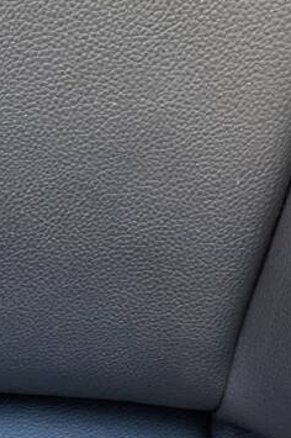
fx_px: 1482
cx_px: -110
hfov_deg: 10.9
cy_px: 860
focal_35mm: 122
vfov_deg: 14.2
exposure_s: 1/112
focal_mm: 5.1
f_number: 1.6
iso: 125
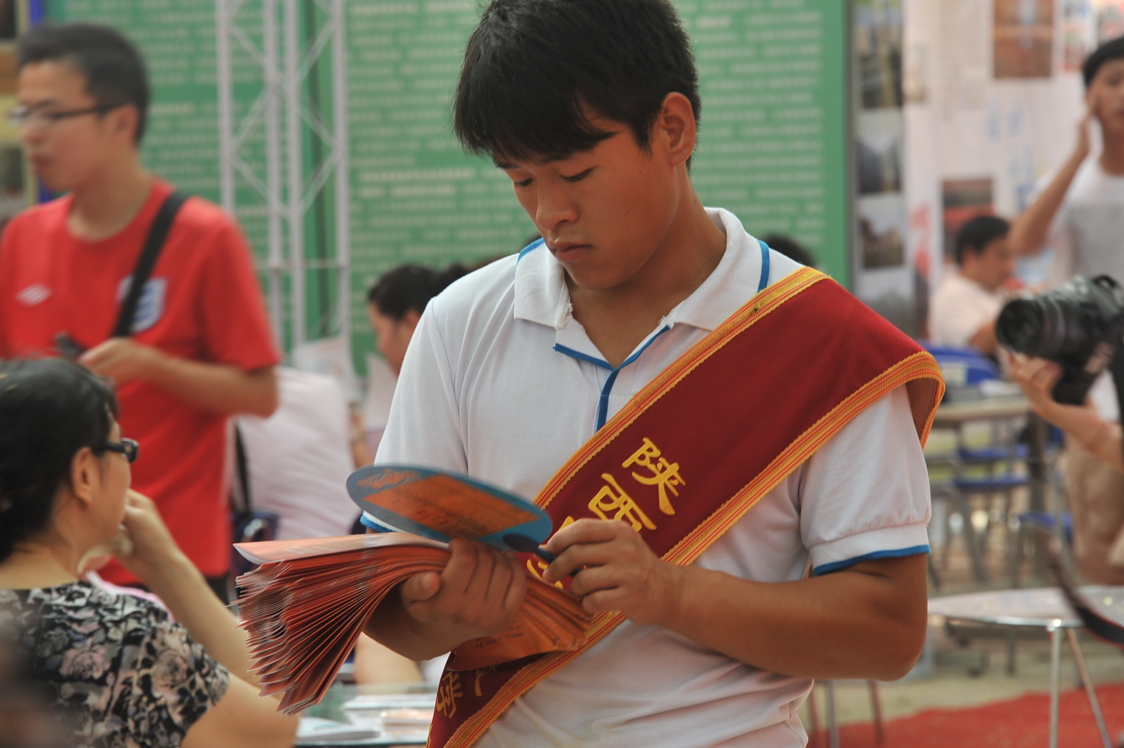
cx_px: 562
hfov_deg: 9.8
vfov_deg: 6.5
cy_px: 374
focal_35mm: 210
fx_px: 6552
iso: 200
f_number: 13
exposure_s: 1/25
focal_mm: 210
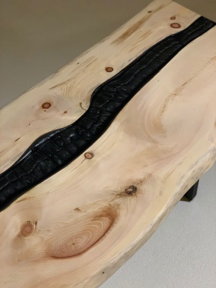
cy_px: 144
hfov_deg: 28.0
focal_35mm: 52
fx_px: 433
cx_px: 108
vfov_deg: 36.8
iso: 250
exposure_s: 1/50
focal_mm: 6
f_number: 2.4
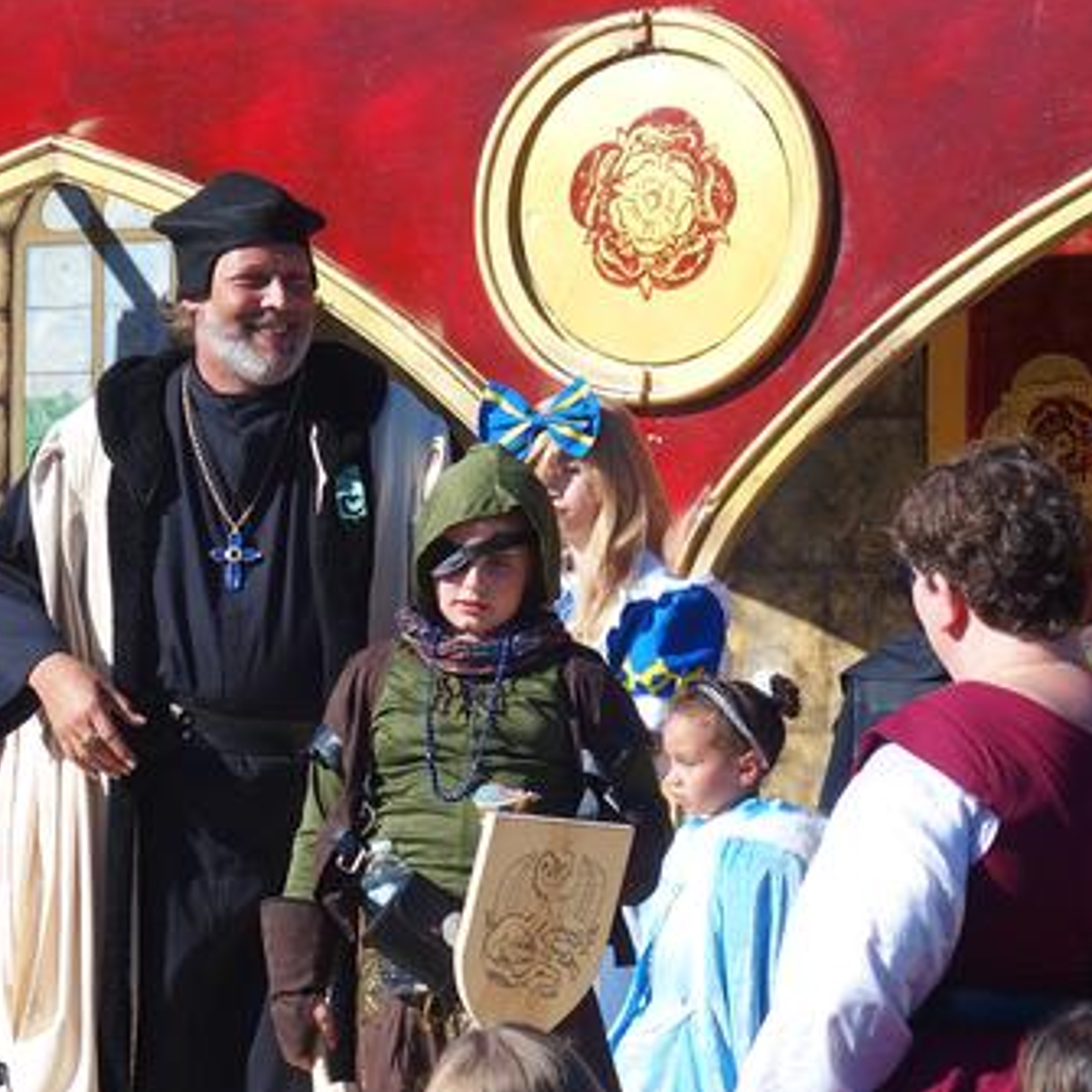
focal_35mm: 196
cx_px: 394
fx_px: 6995
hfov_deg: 8.9
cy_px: 544
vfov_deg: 8.9
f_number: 3.5
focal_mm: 35
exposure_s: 1/1000
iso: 100
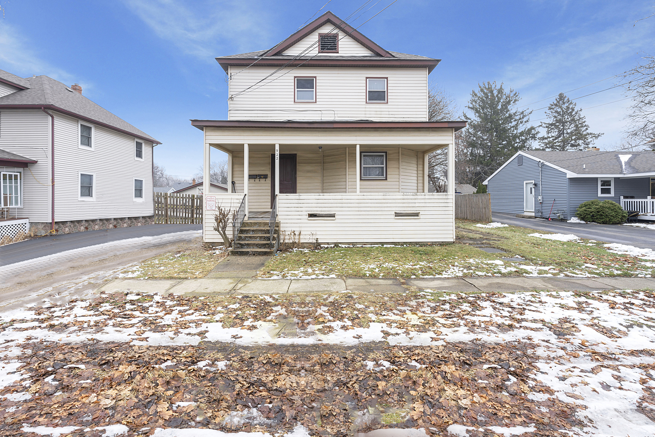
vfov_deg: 72.1
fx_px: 300
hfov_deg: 95.0
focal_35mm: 16
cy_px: 218
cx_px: 328
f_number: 11
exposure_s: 1/15
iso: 100
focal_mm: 16.5
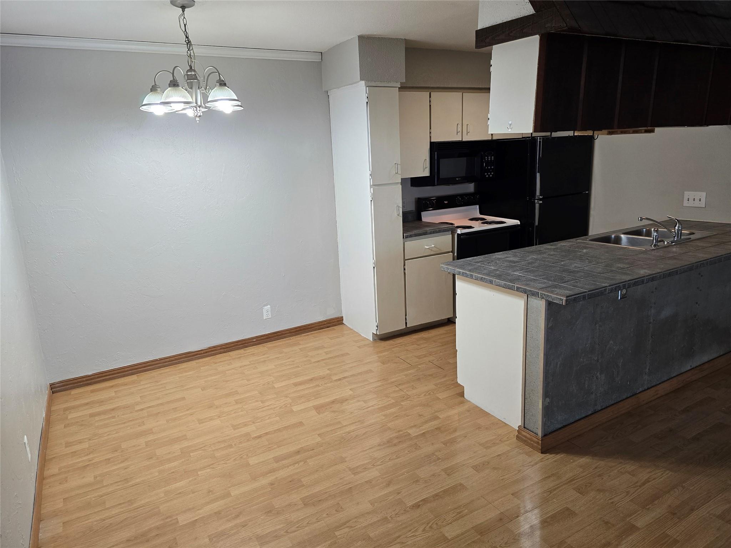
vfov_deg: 58.9
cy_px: 274
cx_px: 366
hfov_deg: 73.9
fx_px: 486
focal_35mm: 23
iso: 160
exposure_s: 1/120
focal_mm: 6.3
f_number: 1.7
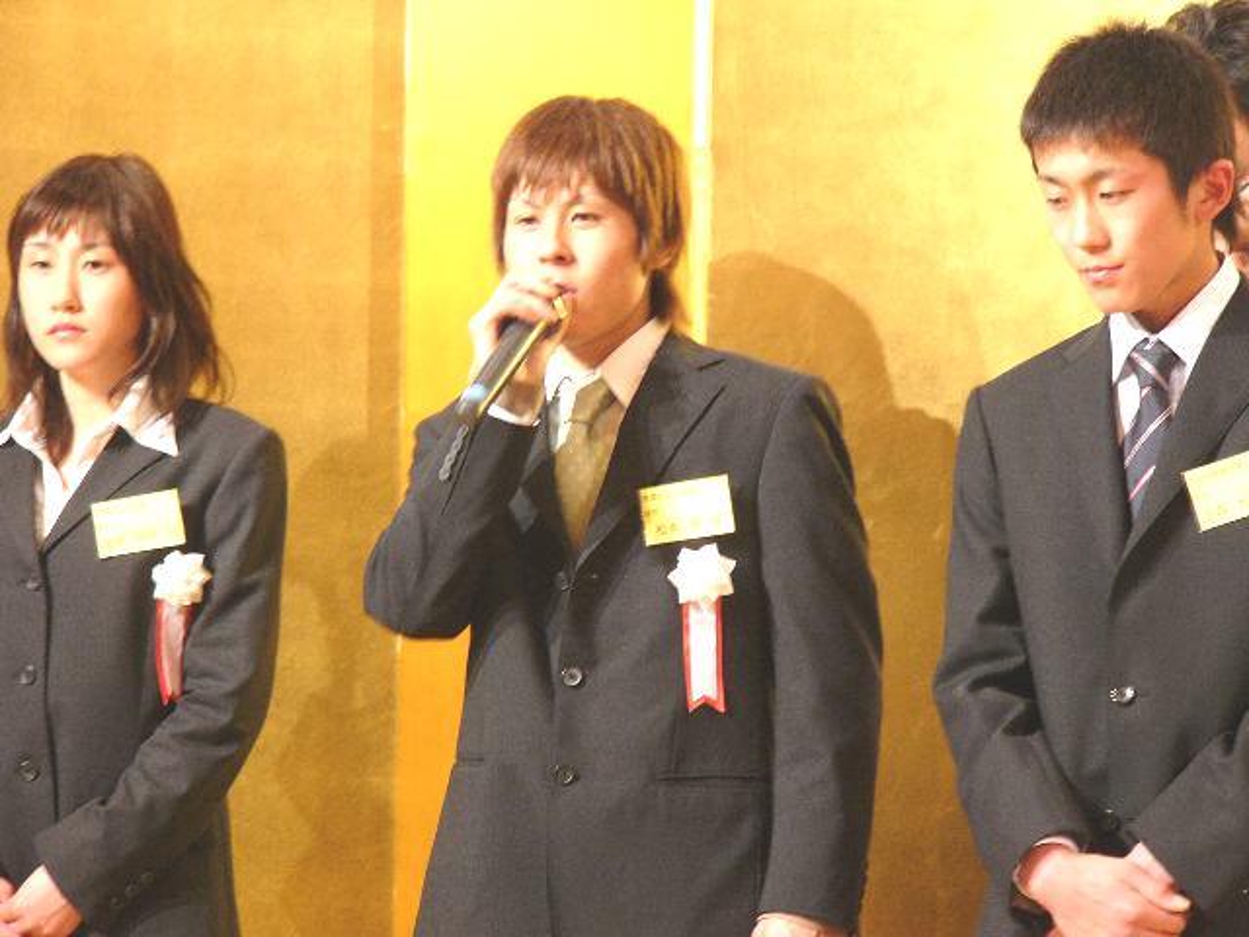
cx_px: 624
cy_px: 468
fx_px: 6567
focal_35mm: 182
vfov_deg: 8.2
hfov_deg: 10.9
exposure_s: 1/10
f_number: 2.8
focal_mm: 30.4
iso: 100
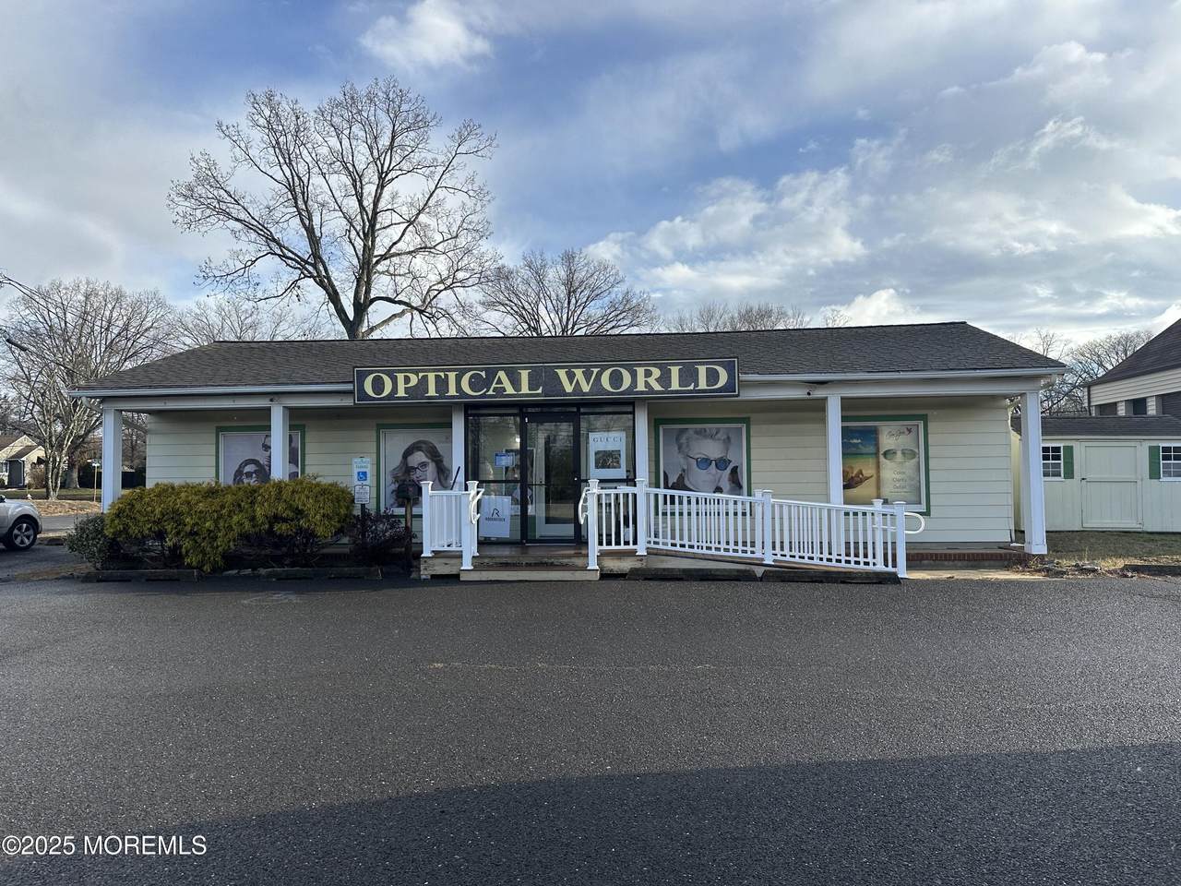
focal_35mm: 24
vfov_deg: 56.8
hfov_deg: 71.6
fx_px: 819
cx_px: 590
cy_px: 443
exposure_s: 1/2732
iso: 80
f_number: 1.78
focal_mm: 6.86
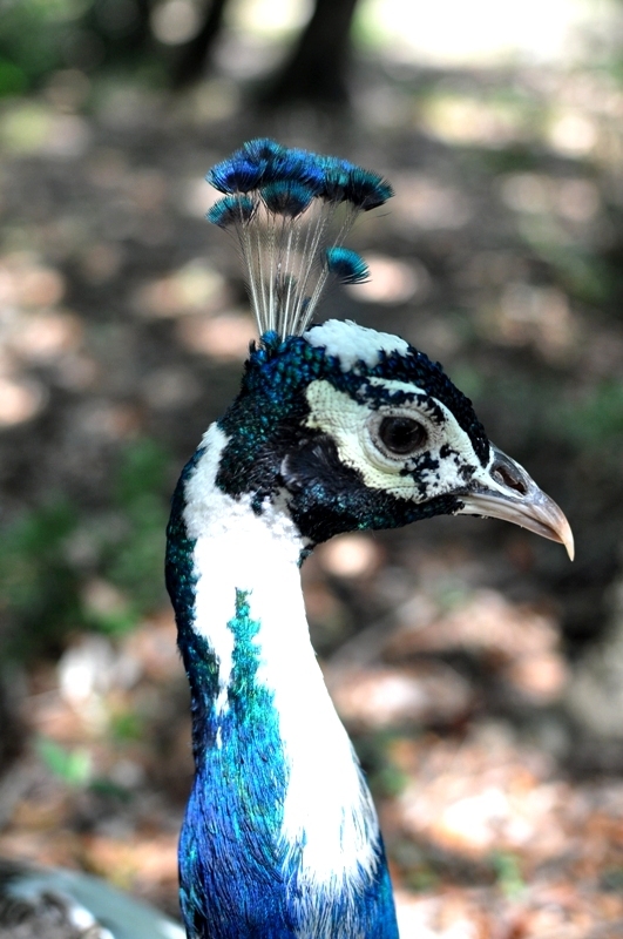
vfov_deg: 37.9
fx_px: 1367
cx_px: 312
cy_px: 470
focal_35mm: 52
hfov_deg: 25.7
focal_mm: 35
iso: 640
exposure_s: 1/800
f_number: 2.8
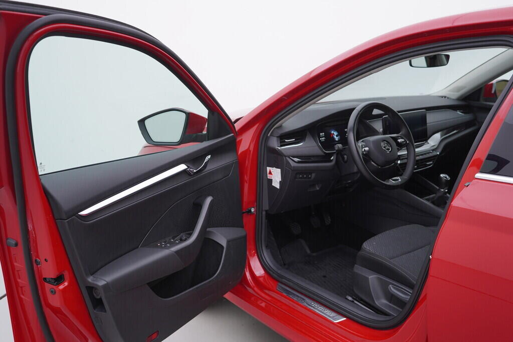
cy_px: 171
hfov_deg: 53.1
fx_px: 513
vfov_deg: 36.9
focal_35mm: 36
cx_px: 256
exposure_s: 1/60
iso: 125
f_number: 3.5
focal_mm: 24
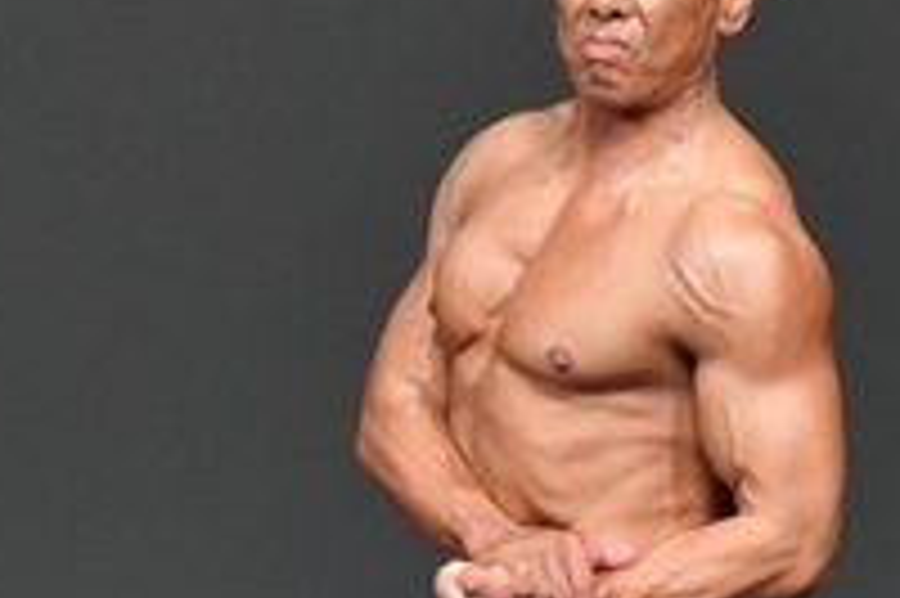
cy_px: 728
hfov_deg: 1.5
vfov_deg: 1.0
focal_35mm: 1338
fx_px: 33422
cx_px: 524
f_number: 5.6
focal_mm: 230
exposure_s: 1/400
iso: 4000
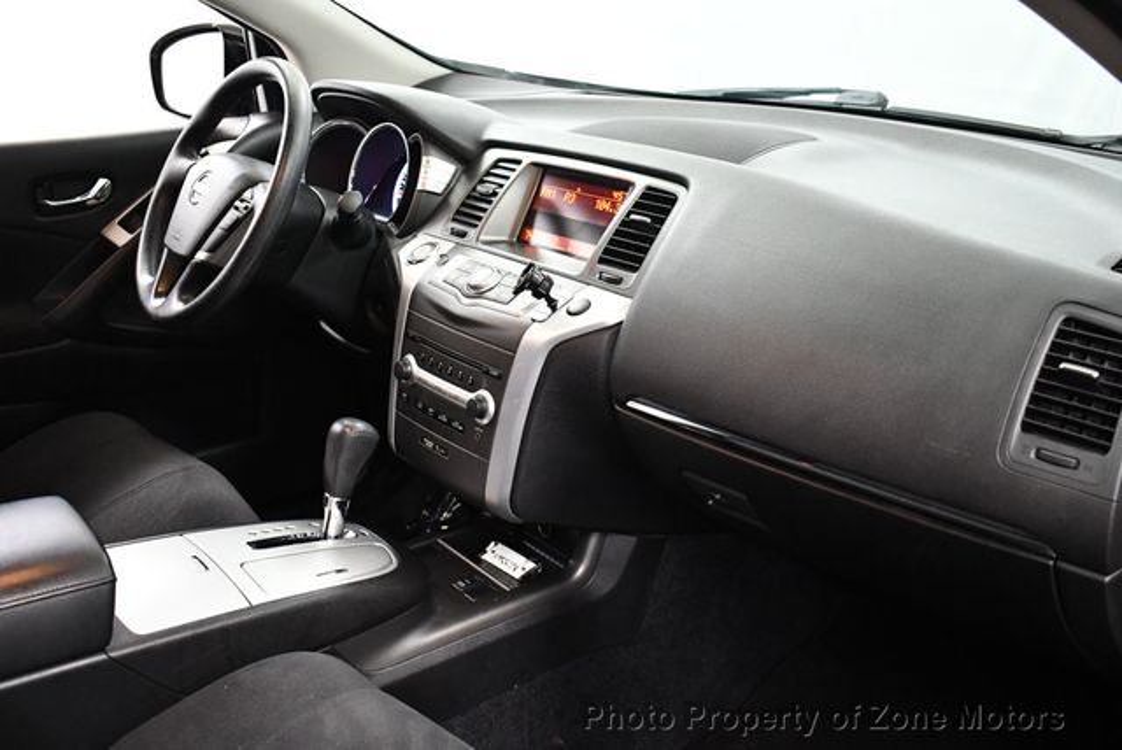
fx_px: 1123
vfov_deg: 36.9
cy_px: 375
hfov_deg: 53.1
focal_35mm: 36
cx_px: 561
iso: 3200
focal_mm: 18
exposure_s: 1/100
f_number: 3.5
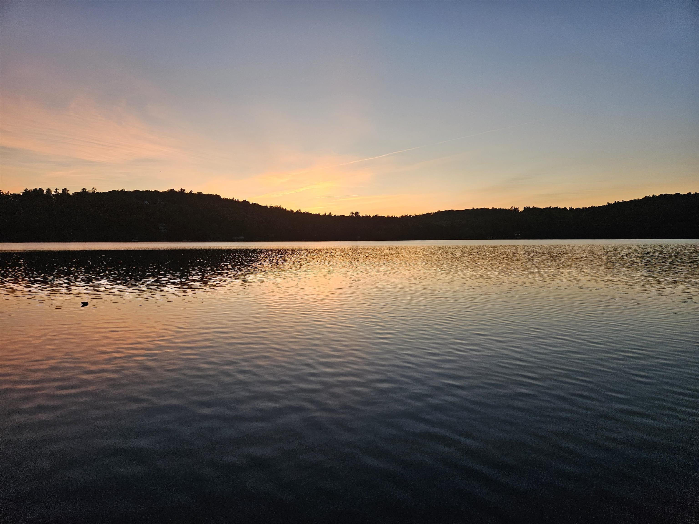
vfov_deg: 58.9
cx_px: 350
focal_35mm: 23
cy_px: 262
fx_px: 464
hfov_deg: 73.9
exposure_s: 1/180
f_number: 1.8
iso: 80
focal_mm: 5.4
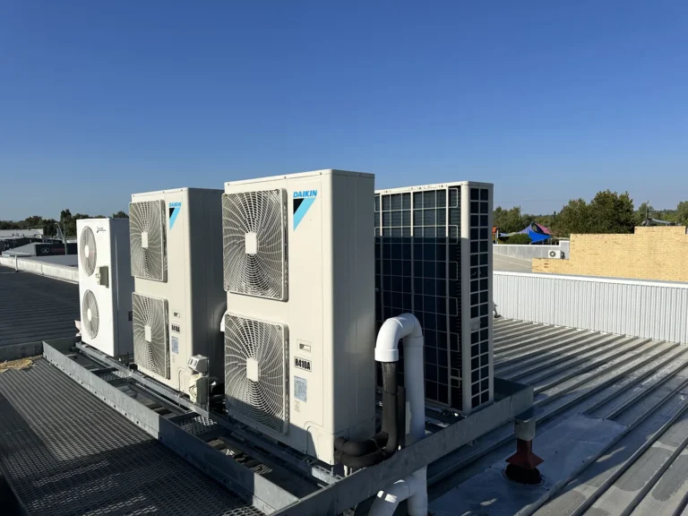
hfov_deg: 71.6
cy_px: 258
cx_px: 344
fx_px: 477
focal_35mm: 24
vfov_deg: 56.8
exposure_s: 1/7576
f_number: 1.78
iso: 80
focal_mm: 6.86
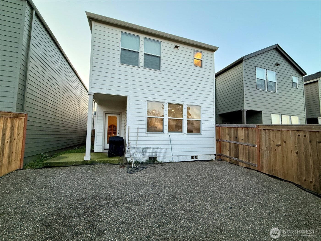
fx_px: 130
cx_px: 160
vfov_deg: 85.6
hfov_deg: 102.1
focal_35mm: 14
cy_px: 120
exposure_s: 1/120
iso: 200
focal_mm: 2.22
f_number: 2.2
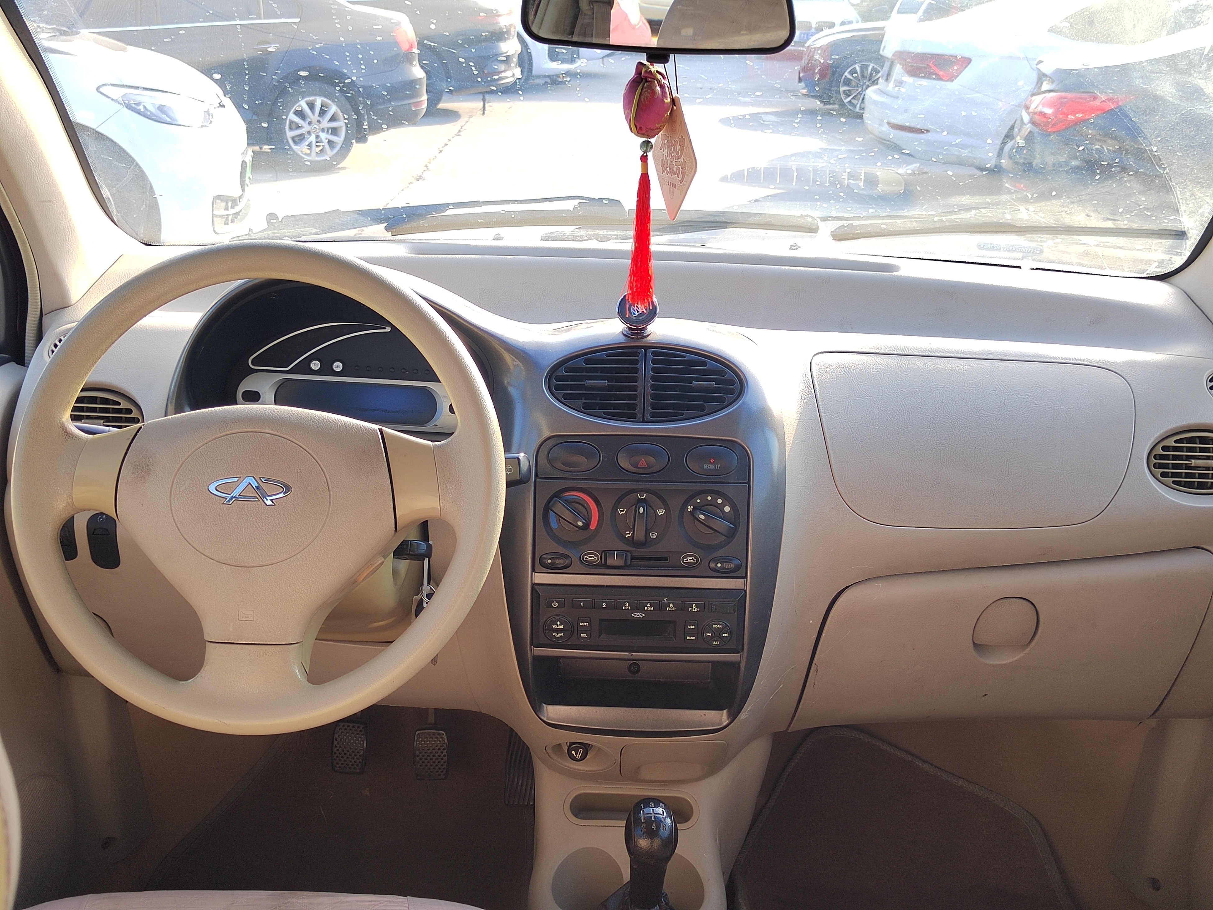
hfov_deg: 49.0
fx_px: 1332
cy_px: 455
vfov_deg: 37.7
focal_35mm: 38
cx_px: 606
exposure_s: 1/100
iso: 125
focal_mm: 5.52
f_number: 1.9
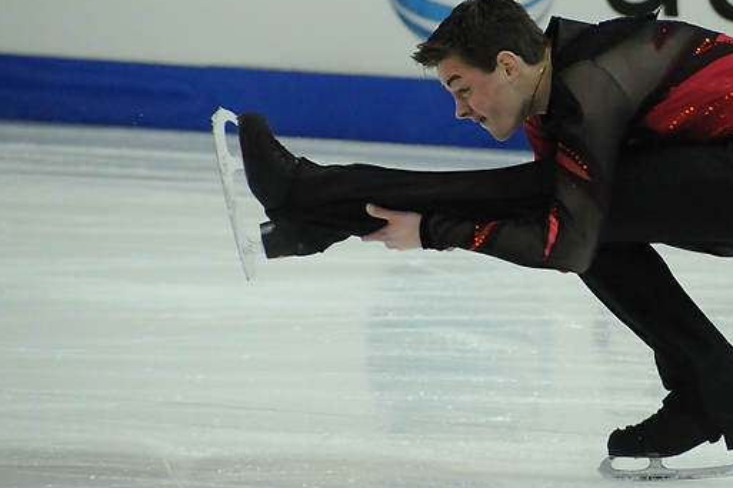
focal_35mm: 468
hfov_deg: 4.4
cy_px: 176
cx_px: 566
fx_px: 9528
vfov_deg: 2.9
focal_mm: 200
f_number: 5.6
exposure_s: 1/1000
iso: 3200
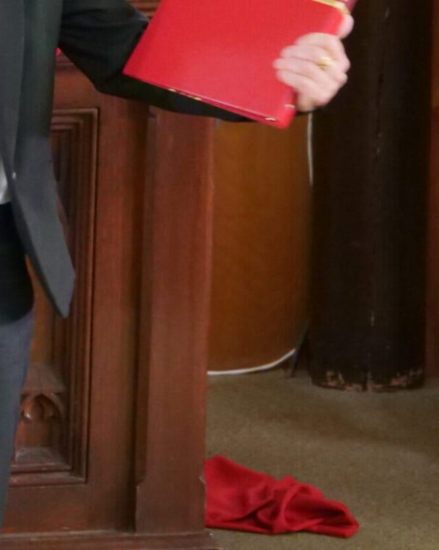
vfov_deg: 2.8
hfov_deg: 2.2
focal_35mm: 701
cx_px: 54
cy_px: 21
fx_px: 11394
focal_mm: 120
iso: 3200
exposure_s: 1/40
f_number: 4.3
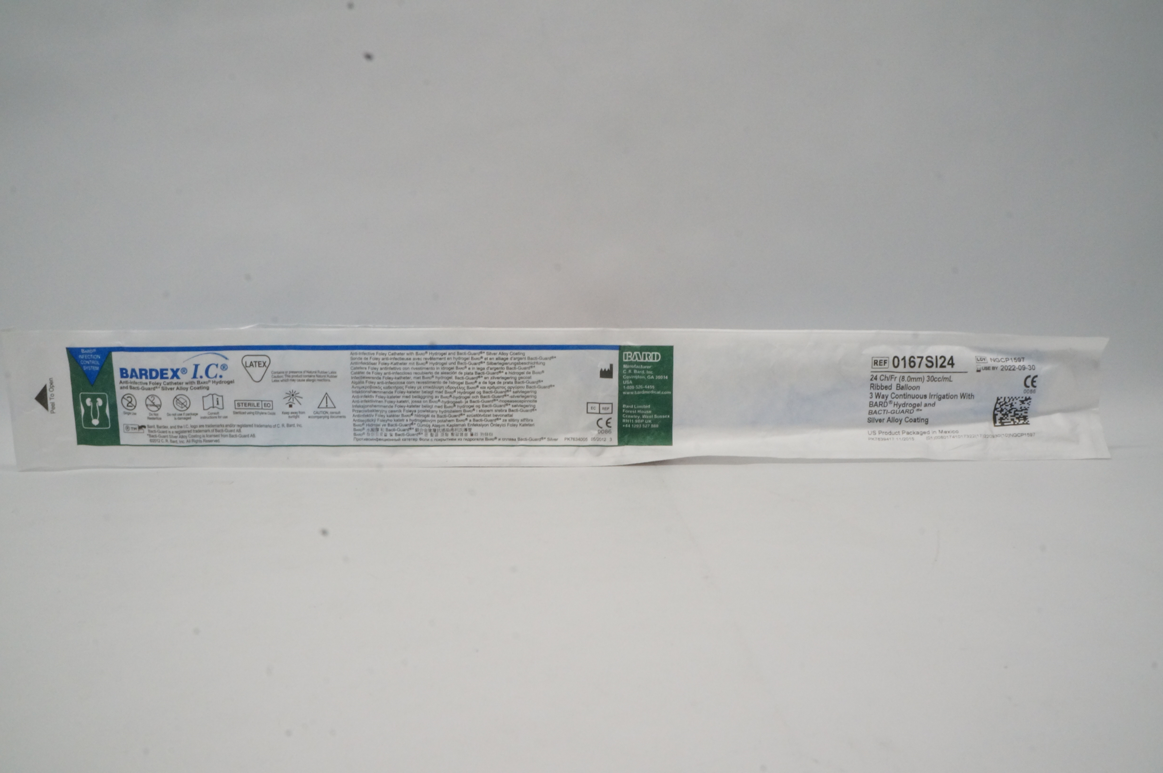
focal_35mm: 27
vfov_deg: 47.8
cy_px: 386
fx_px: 871
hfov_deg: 67.4
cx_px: 582
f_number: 22
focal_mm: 18
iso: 1600
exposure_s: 1/25
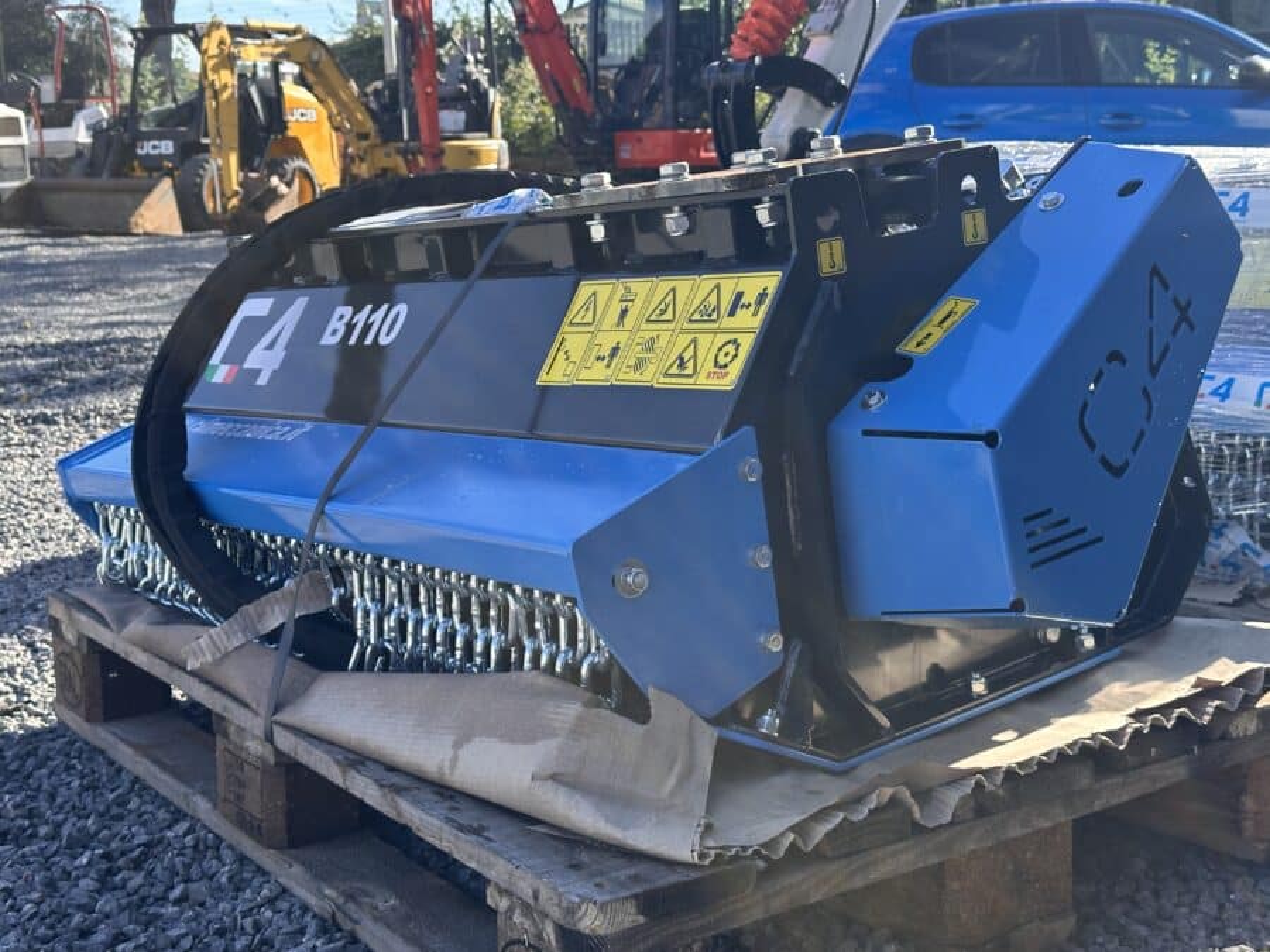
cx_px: 635
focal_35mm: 48
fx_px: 1761
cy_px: 476
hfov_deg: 39.7
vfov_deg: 30.3
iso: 64
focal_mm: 6.86
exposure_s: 1/944
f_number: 1.78
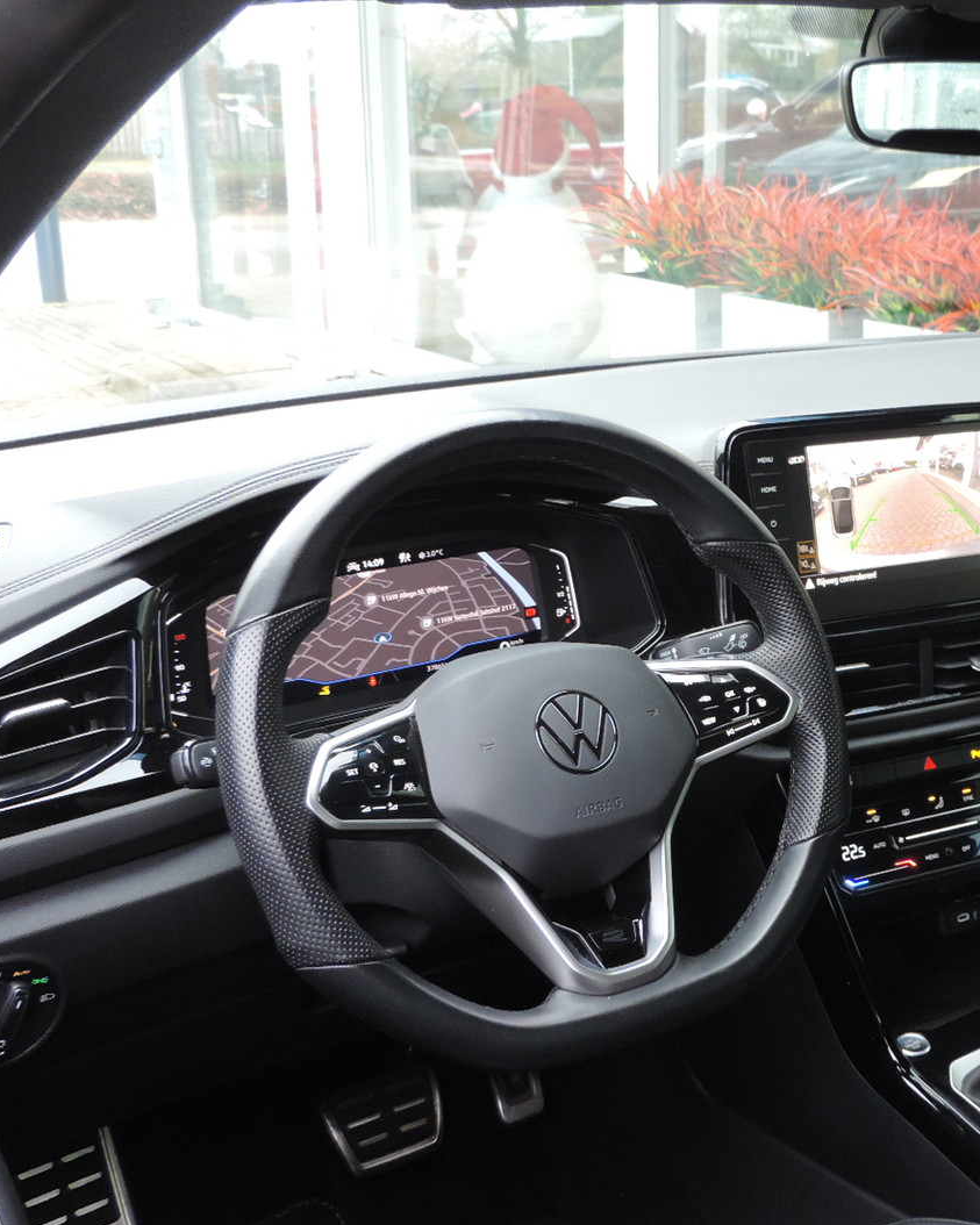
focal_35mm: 44
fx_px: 1595
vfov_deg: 42.0
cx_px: 794
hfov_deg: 33.1
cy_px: 609
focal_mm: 5.8
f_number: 3.2
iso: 400
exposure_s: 1/30
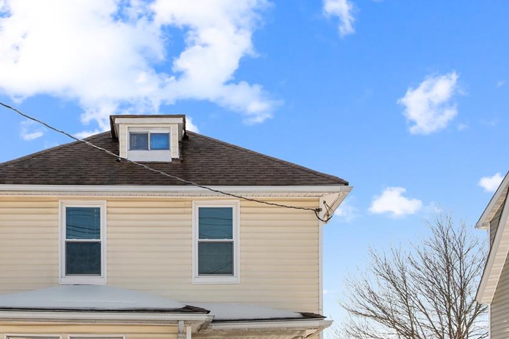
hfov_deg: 34.8
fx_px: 806
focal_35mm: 57
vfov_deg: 21.9
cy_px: 411
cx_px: 175
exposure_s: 1/320
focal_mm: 23
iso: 100
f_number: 8
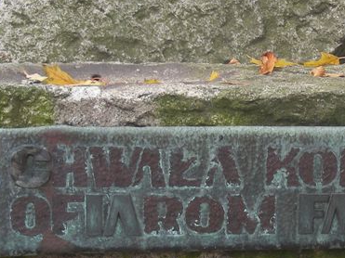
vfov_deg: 10.9
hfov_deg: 14.3
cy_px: 193
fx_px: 1355
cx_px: 329
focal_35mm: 136
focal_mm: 10.5
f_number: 3.5
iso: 50
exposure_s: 1/33.7
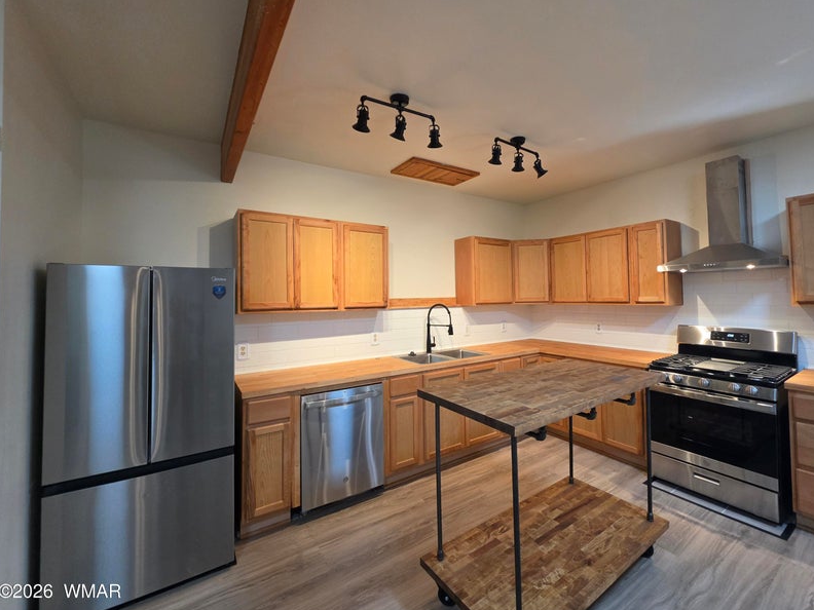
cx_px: 435
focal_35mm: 14
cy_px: 293
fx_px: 329
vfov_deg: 85.6
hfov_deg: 101.9
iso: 250
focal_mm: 2.2
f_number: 1.9
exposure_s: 1/120
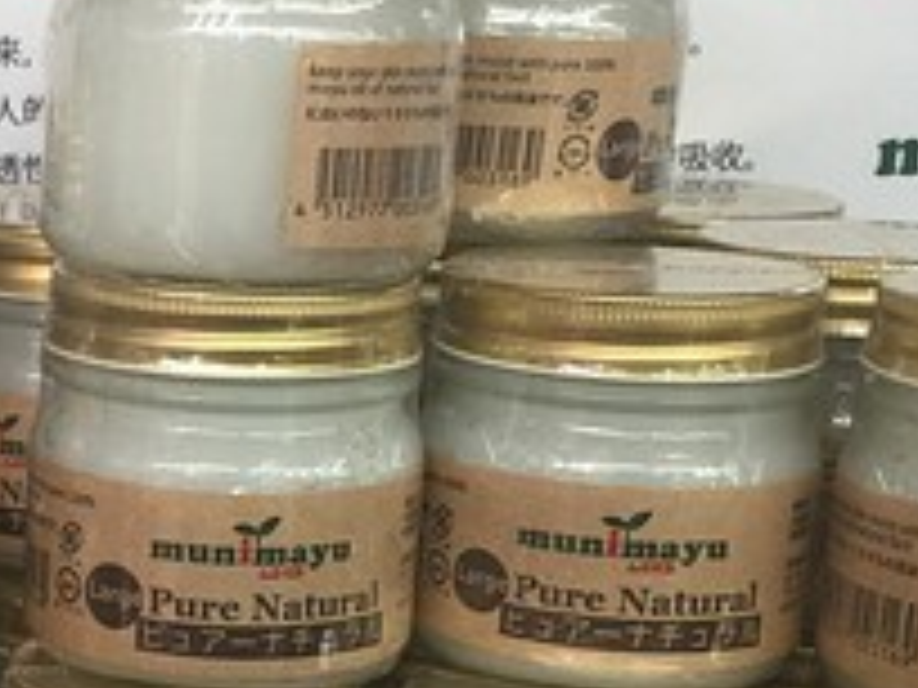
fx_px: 2228
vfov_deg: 17.4
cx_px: -90
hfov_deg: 22.0
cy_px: 589
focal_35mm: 84
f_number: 2.2
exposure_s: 1/30
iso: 32
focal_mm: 4.15
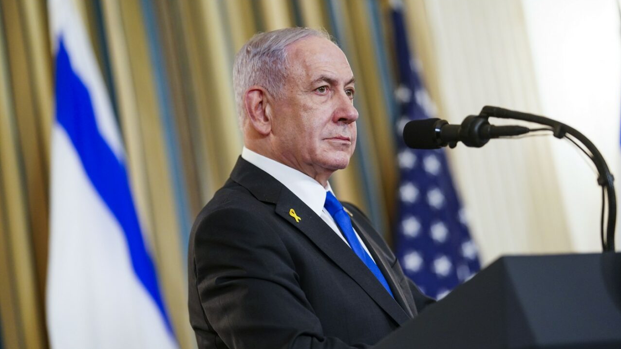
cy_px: 186
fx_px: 2338
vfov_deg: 8.5
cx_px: 311
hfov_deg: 15.1
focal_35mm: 142
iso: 1600
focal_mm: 135
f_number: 1.8
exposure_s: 1/250
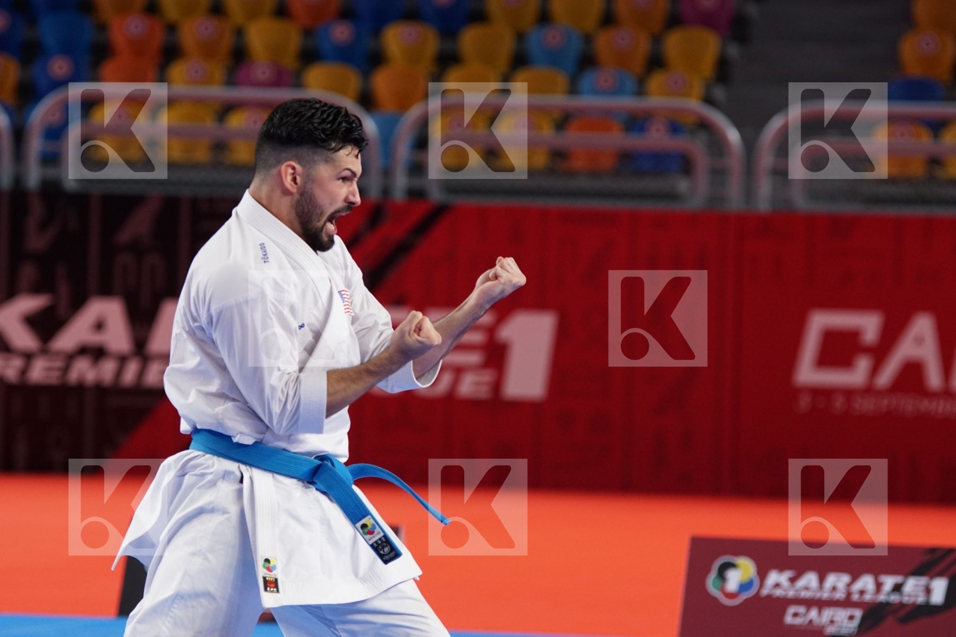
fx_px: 5975
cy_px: 318
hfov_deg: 9.1
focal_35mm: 225
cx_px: 478
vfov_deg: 6.1
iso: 800
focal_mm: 150
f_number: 3.2
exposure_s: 1/400
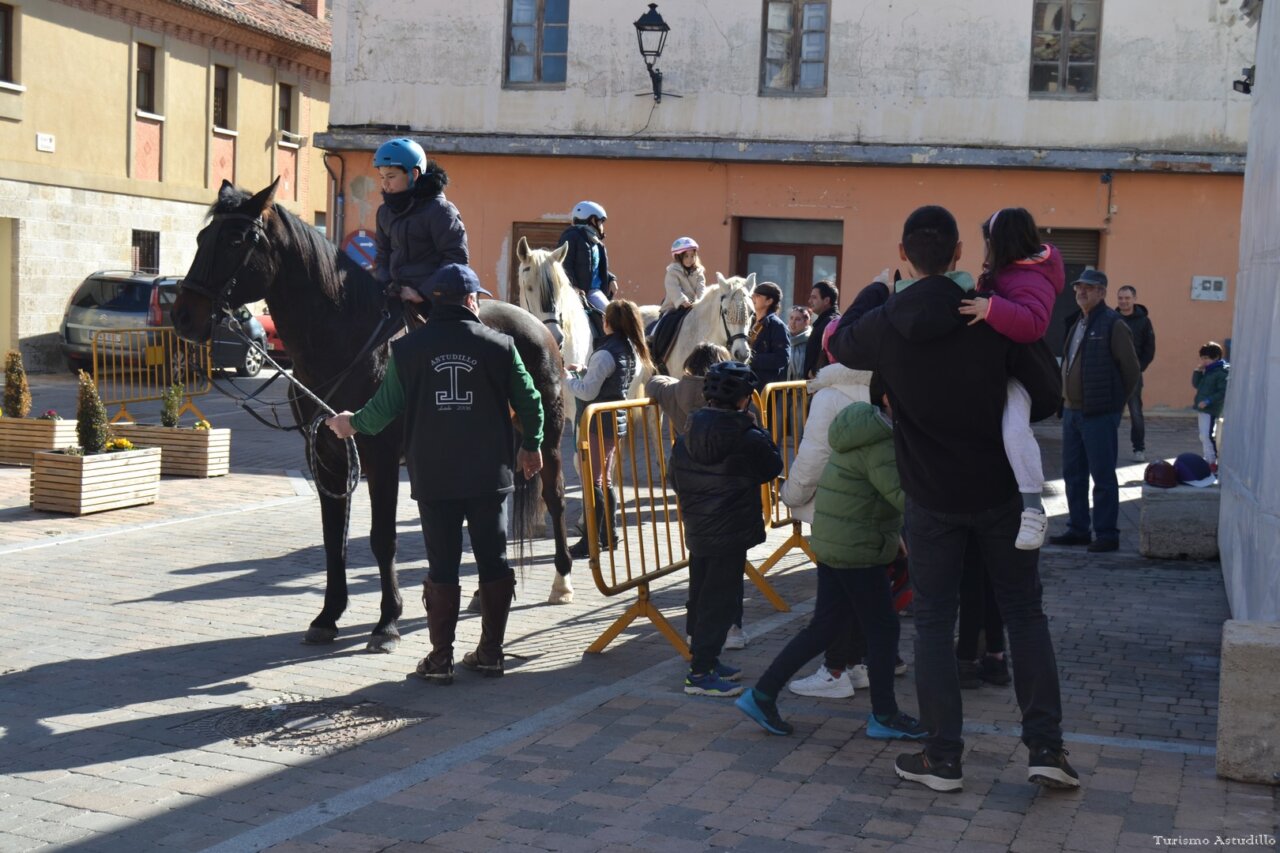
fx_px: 1653
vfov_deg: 28.9
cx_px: 640
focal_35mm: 46
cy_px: 426
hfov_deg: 42.3
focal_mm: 31
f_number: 7.1
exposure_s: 1/200
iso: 100
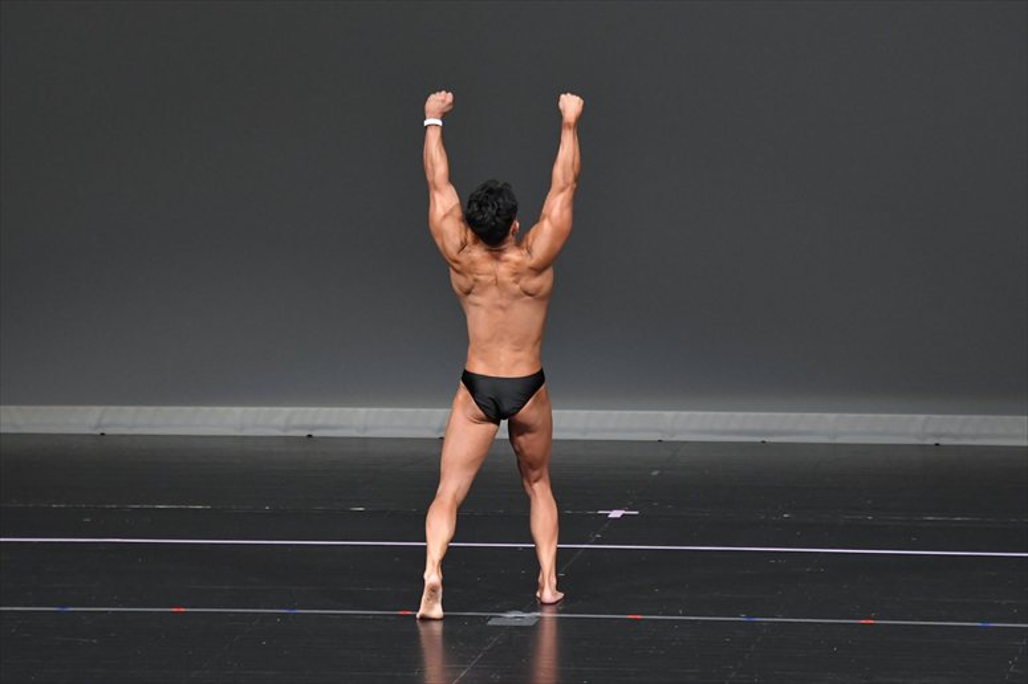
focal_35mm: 270
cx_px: 514
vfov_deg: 5.1
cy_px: 342
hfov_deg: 7.6
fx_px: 7706
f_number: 5.6
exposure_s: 1/400
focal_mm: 180
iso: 4000
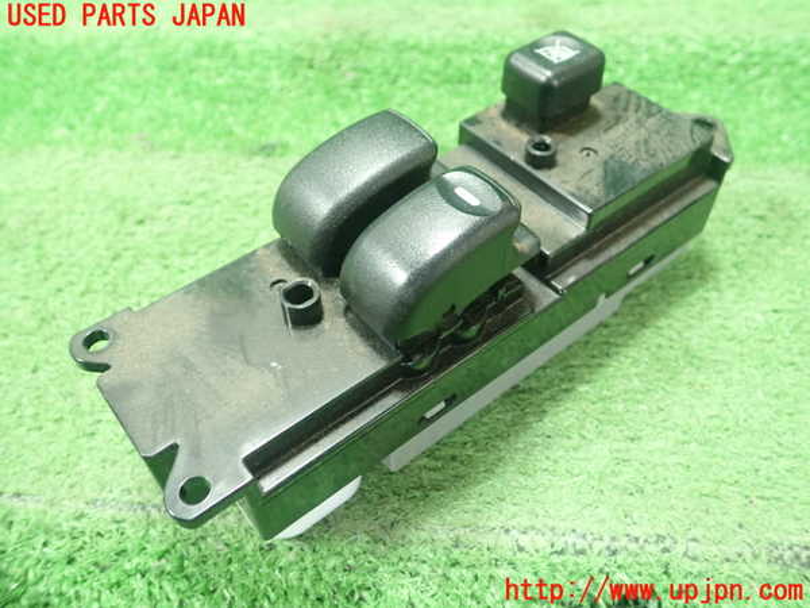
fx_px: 702
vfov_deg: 46.8
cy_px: 304
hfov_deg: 60.0
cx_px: 405
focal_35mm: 30
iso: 800
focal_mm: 5.5
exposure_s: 1/80
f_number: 2.3
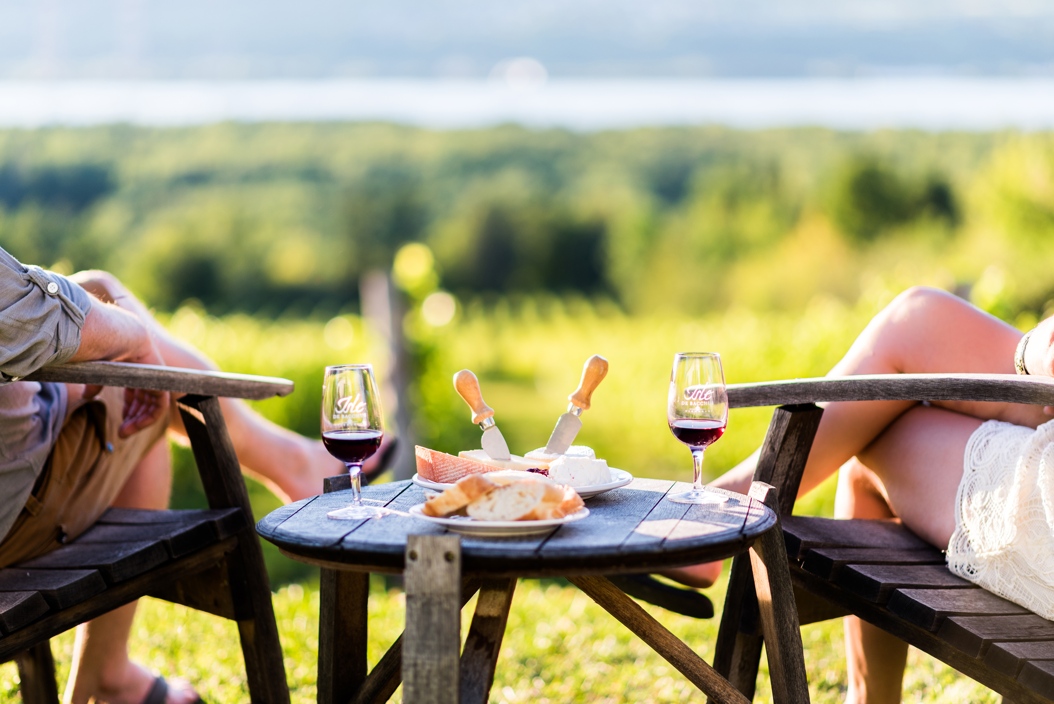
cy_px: 352
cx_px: 527
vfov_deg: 16.1
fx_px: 2489
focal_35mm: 85
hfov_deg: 23.9
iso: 100
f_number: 1.8
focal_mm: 85
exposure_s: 1/125
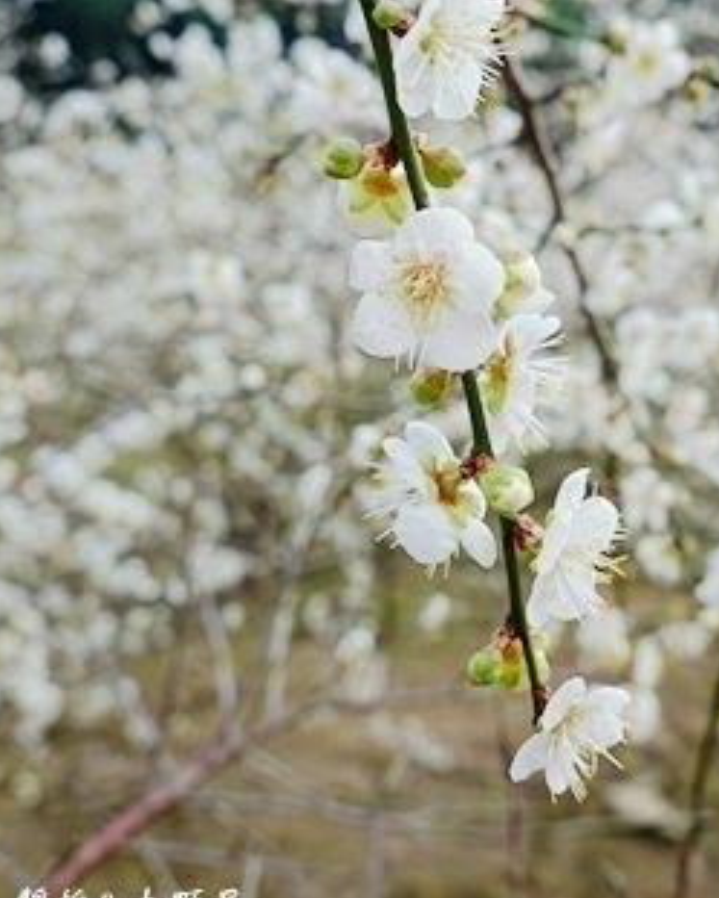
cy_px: 345
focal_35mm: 47
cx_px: 398
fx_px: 1250
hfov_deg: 32.1
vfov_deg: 39.3
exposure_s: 1/125
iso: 125
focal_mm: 9
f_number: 2.8
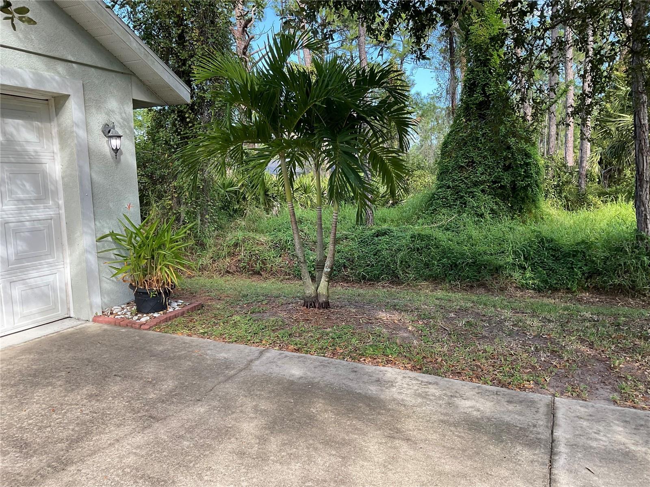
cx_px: 325
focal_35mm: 29
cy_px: 244
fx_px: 545
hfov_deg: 61.7
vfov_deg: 48.2
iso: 16
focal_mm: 3
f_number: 1.8
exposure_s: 1/178
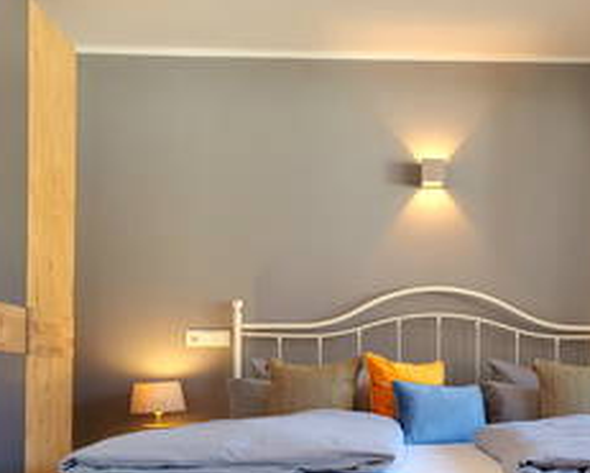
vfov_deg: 33.3
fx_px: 769
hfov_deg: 40.9
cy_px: 373
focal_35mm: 44
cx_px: 434
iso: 160
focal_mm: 4.32
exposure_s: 1/100
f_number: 2.4
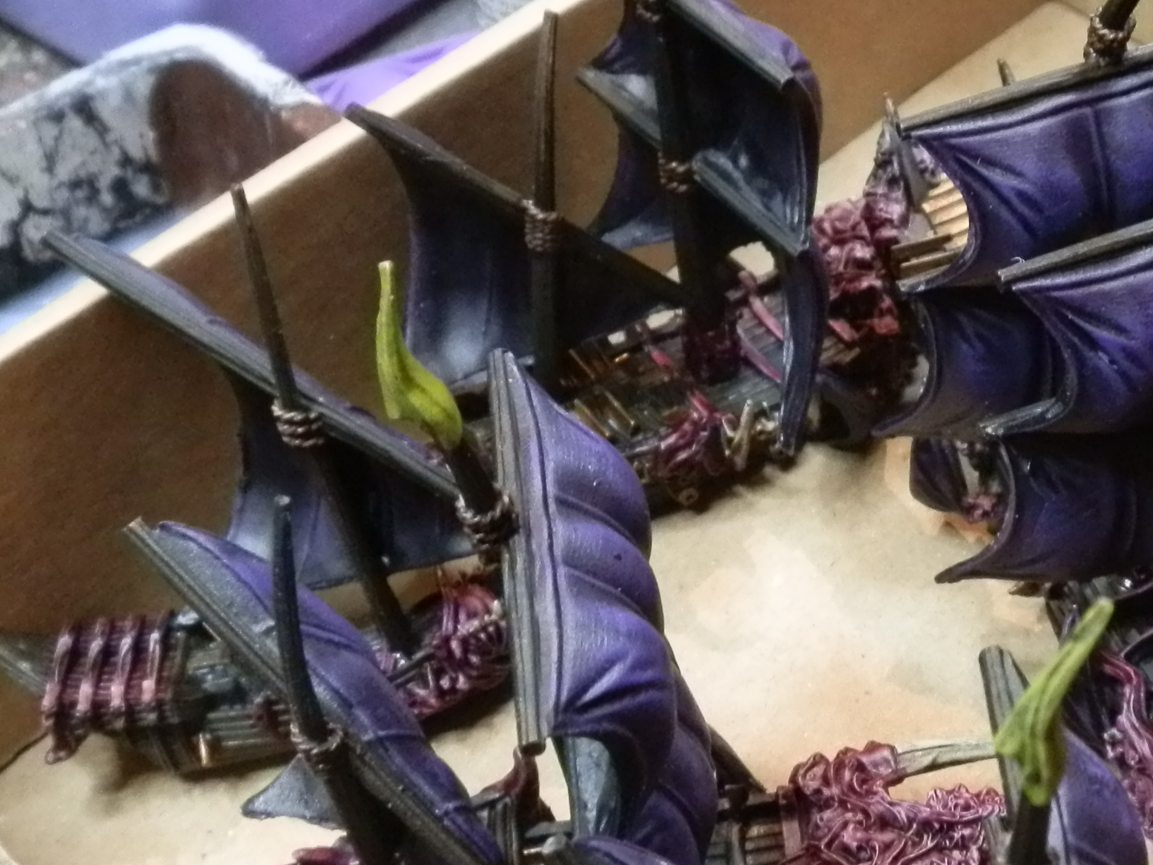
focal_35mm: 62
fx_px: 2065
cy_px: 418
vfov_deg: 23.6
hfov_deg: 30.7
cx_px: 858
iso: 400
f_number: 3.1
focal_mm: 5
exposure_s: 1/60
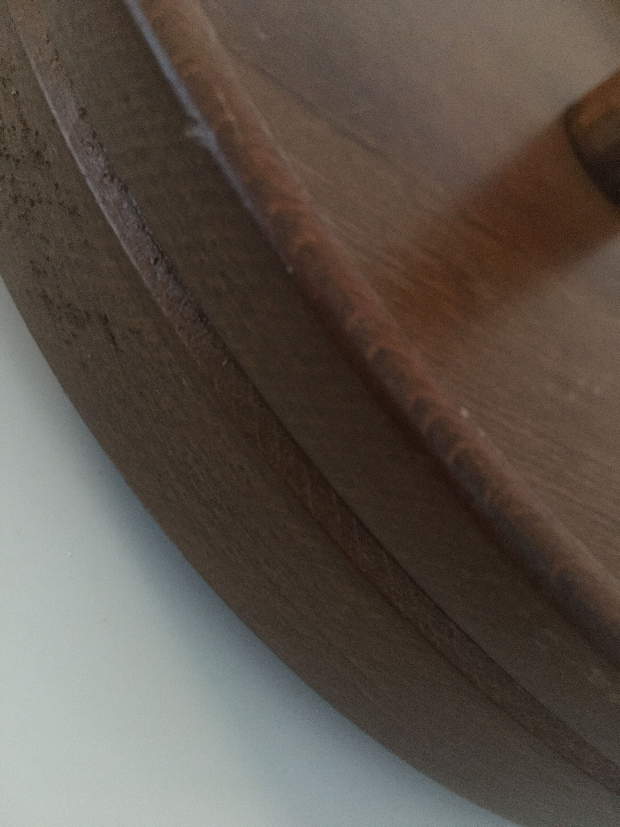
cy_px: 414
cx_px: 310
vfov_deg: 61.7
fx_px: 693
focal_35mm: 29
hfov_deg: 48.2
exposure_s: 1/17
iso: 500
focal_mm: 4.15
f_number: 2.2
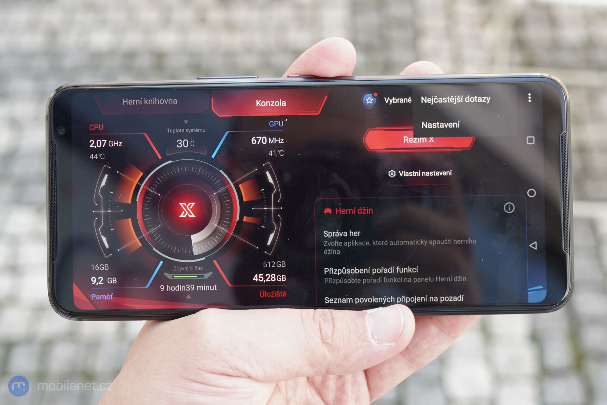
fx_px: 792
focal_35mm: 47
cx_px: 304
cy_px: 202
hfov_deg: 41.9
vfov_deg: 28.6
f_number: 7.1
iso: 1000
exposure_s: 1/125
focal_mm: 47
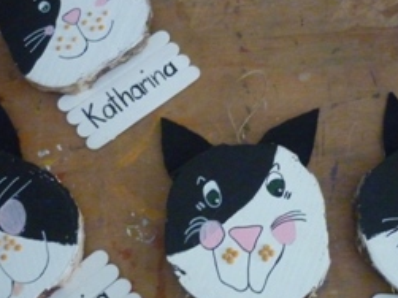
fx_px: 678
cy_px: 181
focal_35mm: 59
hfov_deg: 32.7
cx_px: 212
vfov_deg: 24.7
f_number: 2.8
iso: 800
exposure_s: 1/25
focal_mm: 5.5
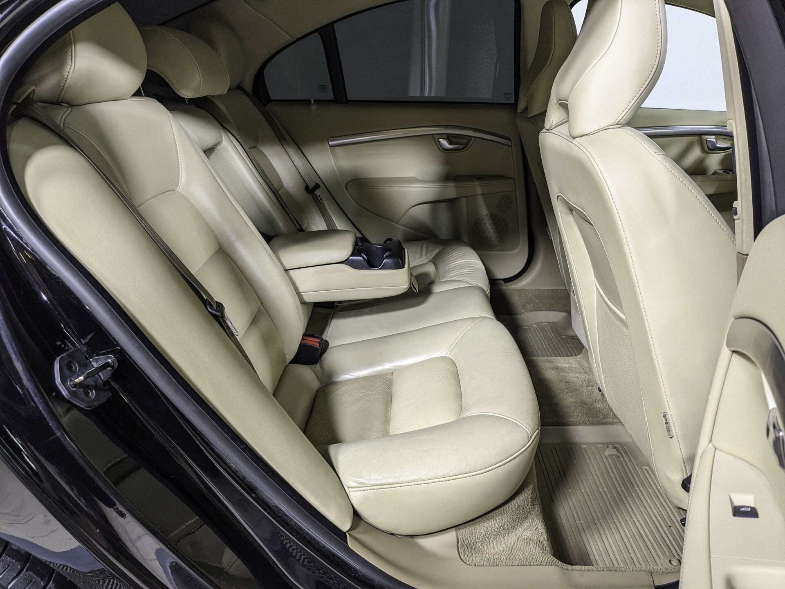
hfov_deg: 65.3
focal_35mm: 27
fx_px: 612
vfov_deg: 51.4
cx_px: 392
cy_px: 294
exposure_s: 1/50
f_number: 1.7
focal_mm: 4.38
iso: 69
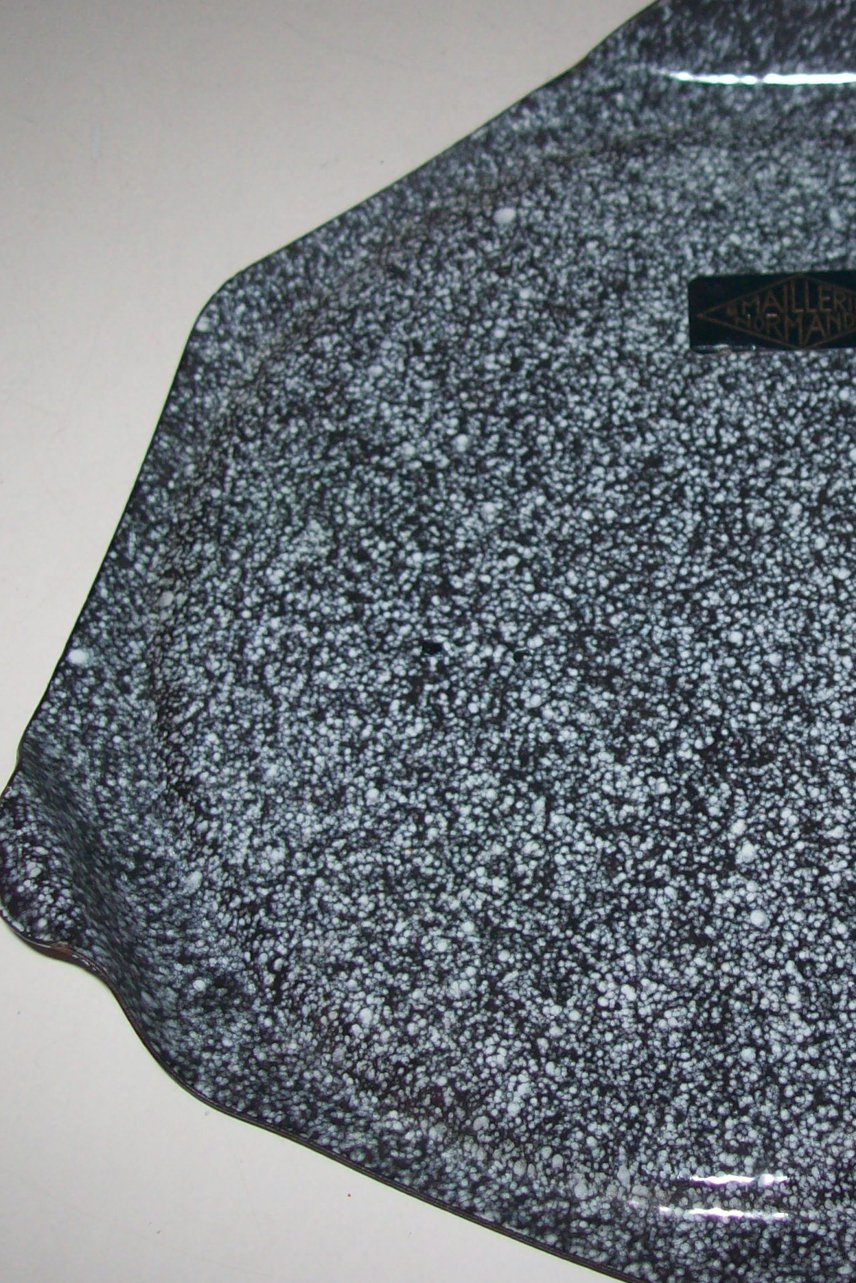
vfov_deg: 35.1
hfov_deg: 23.3
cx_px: 734
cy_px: 631
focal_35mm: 57
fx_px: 2032
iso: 80
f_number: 2.7
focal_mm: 6
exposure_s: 1/64
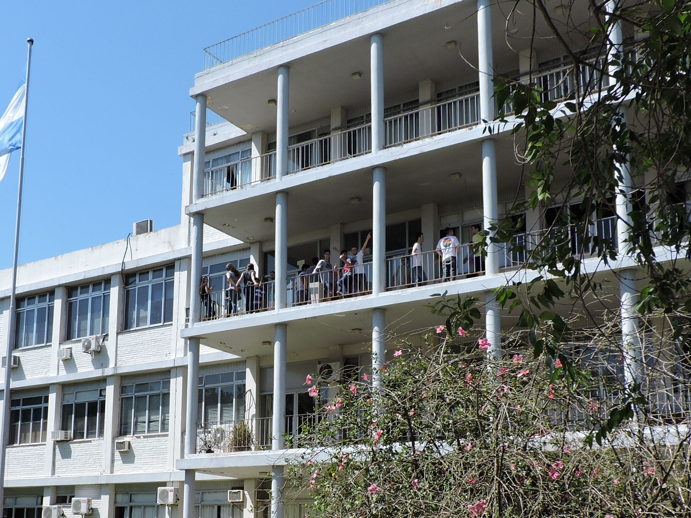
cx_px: 237
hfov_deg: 41.6
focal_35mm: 45
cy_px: 392
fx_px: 898
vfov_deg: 31.6
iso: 100
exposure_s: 1/1250
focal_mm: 4.3
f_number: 3
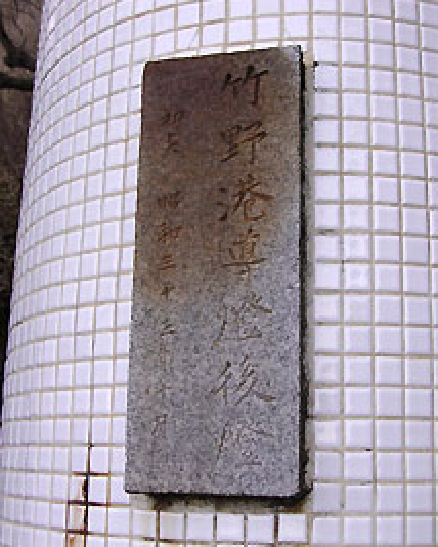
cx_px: 235
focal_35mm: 50
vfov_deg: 37.3
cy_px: 272
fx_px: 809
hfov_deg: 30.3
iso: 100
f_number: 2.8
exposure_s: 1/178
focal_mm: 5.8
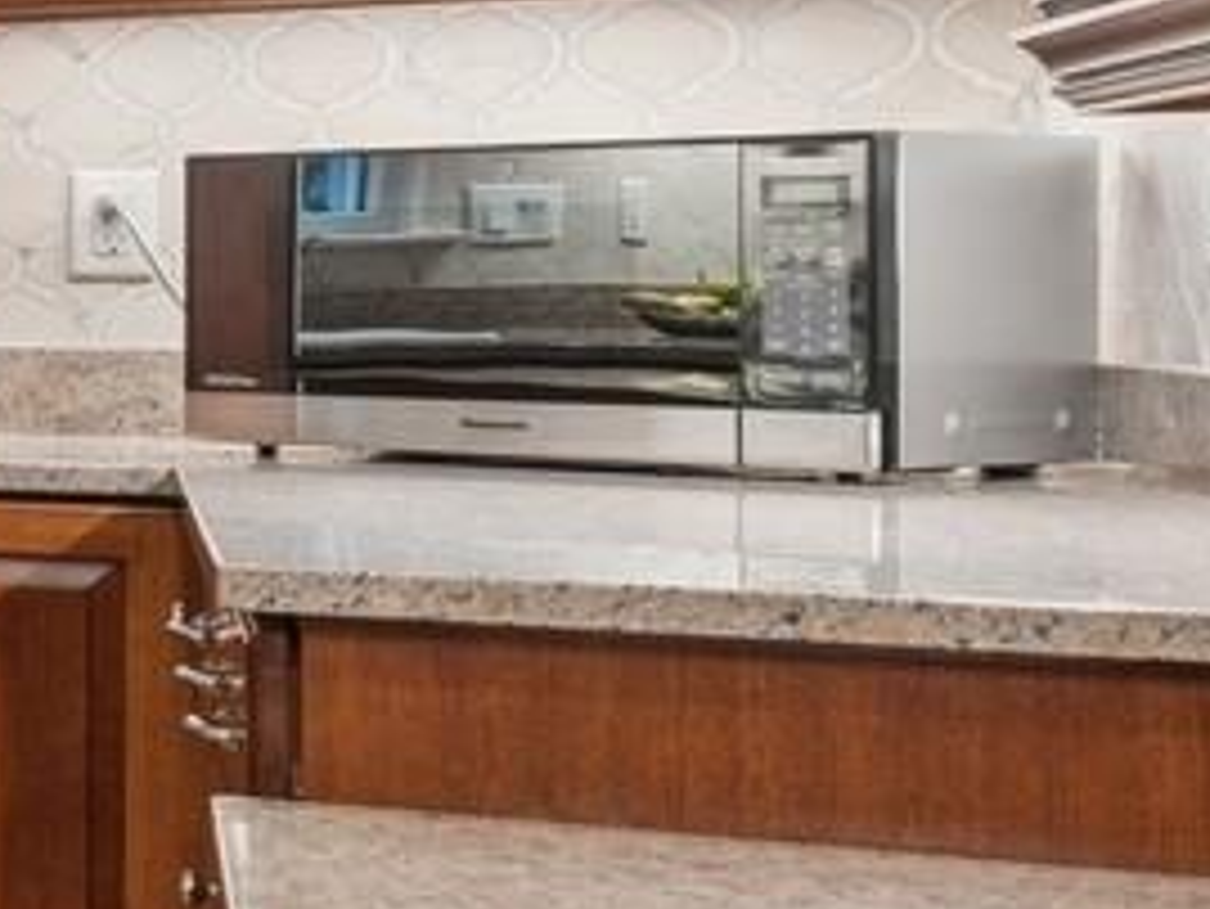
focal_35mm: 80
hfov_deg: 11.7
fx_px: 2798
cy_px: 270
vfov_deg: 18.4
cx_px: -2366
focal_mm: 14
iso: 100
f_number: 11
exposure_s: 1.3
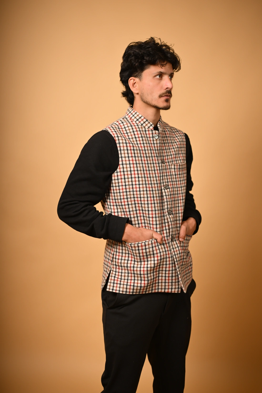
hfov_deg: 27.0
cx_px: 131
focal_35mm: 50
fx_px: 546
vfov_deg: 39.6
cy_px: 196
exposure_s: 1/1250
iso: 200
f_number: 2.2
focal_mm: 50
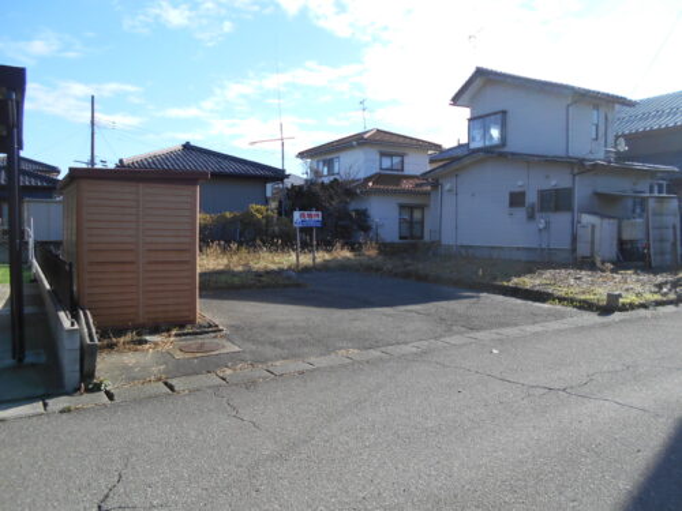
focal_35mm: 26
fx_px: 512
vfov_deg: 53.1
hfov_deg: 67.3
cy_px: 256
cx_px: 341
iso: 80
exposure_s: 1/500
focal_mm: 4.6
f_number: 3.2
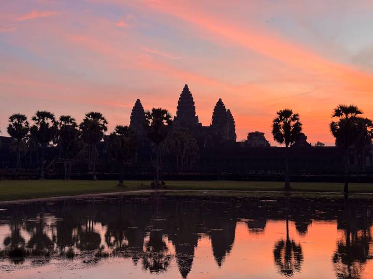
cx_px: 186
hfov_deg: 39.7
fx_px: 517
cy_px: 140
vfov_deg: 30.3
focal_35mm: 48
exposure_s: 1/60
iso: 125
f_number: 1.78
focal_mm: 6.76
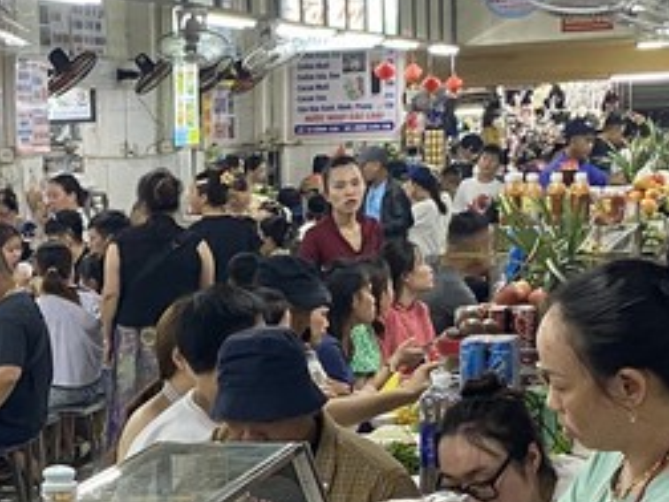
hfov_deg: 18.5
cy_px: 470
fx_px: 1991
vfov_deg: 14.2
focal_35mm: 103
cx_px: -35
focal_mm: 4.25
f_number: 1.8
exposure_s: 1/50
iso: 100
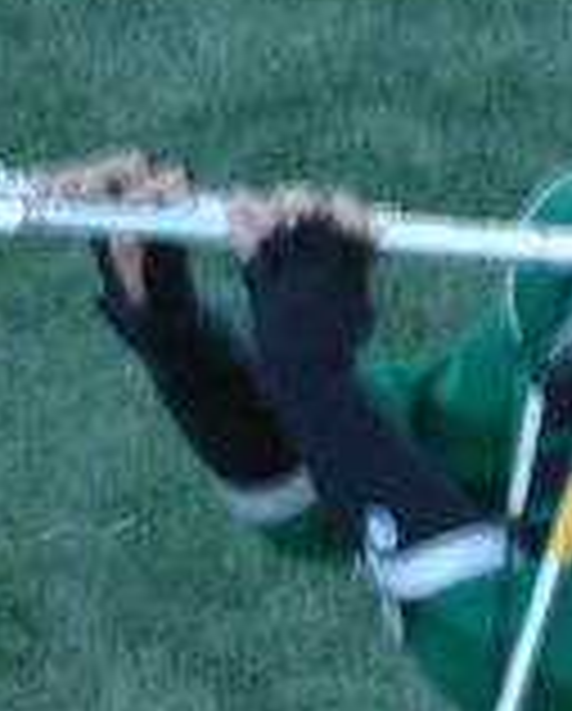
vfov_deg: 0.7
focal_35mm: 2845
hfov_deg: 0.5
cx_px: 662
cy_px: 266
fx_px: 60030
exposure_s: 1/80
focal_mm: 400
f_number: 5.6
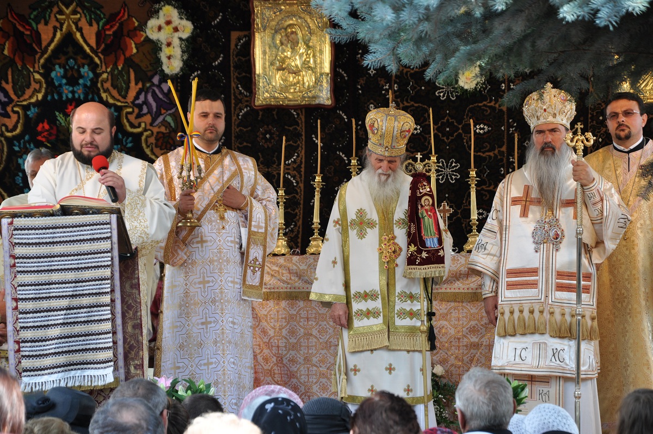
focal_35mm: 135
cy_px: 217
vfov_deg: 10.1
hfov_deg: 15.2
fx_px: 2446
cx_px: 326
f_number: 6.3
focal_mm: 90
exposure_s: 1/125
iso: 200
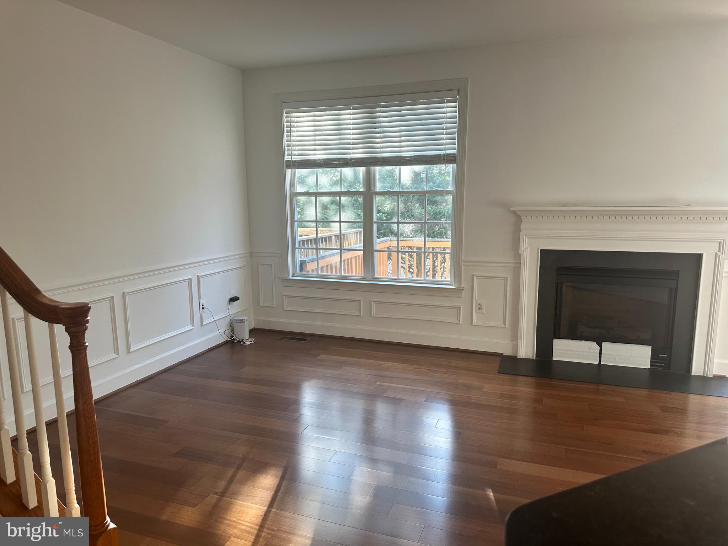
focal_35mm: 24
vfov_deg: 56.8
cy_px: 273
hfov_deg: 71.6
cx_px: 364
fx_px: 505
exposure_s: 1/120
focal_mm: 6.86
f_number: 1.78
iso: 125
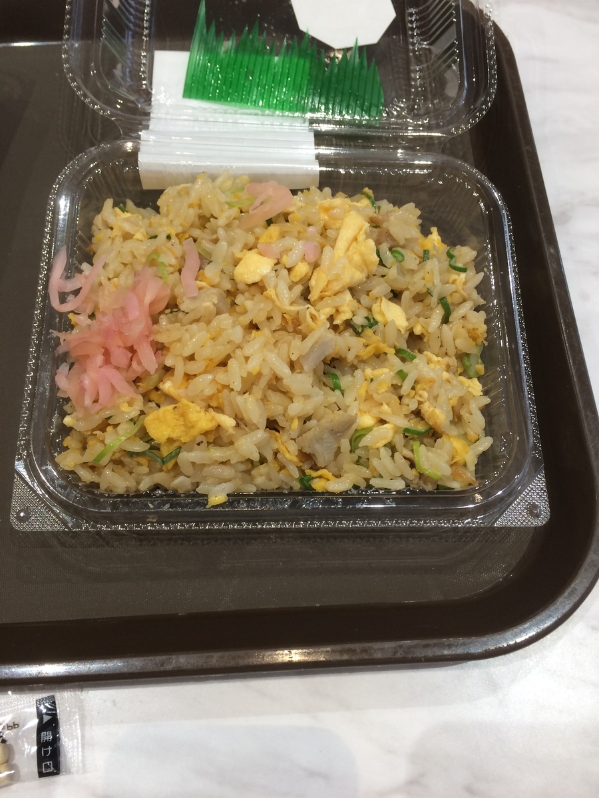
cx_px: 300
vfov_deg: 61.7
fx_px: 669
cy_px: 399
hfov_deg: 48.2
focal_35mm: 29
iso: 40
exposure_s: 1/40
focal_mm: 4.15
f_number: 2.2
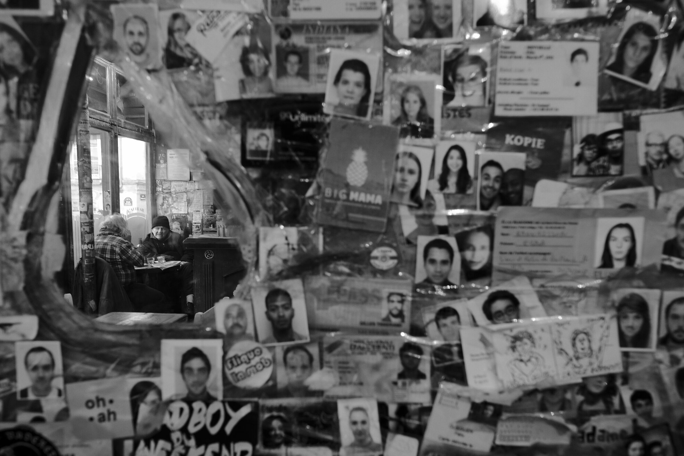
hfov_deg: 81.2
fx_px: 399
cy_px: 228
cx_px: 342
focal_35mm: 21
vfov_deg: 59.5
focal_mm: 14
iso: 800
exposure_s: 1/7
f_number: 5.6
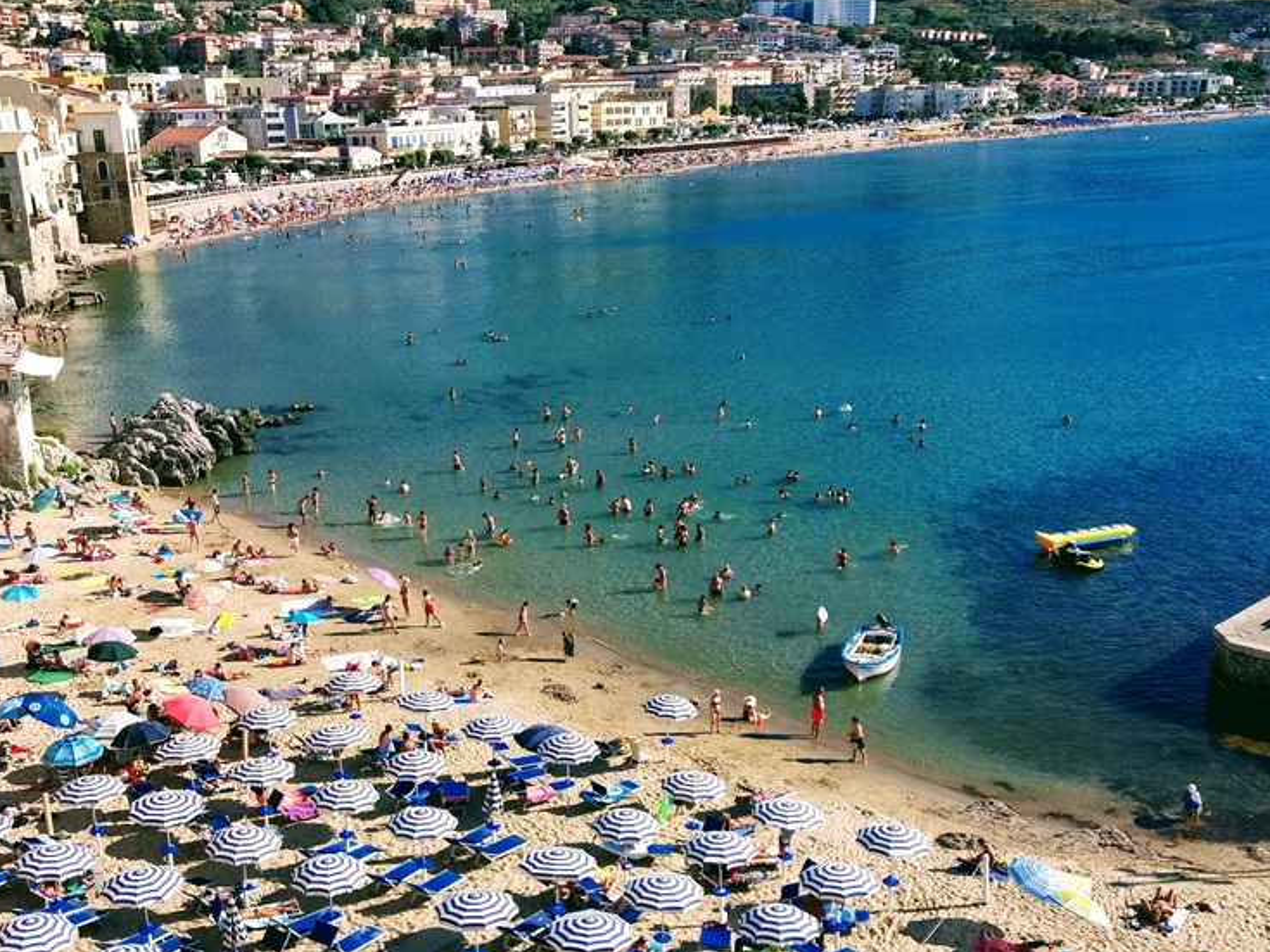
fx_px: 1431
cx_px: 565
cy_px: 636
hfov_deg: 47.8
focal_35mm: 39
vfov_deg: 36.4
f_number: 1.9
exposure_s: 1/1703
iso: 64
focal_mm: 3.7
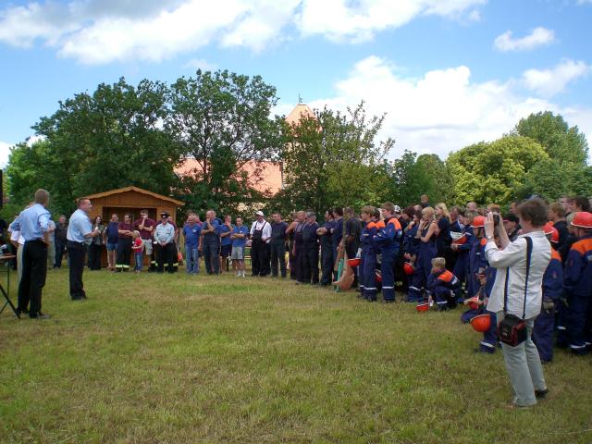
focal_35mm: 38
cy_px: 222
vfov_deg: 37.7
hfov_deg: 49.0
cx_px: 296
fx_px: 650
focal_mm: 6.3
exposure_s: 1/320
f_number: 4.4
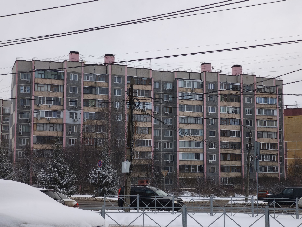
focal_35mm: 50
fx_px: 436
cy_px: 114
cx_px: 151
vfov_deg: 29.1
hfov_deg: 38.2
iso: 50
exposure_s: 1/346
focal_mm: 7.1
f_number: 1.9
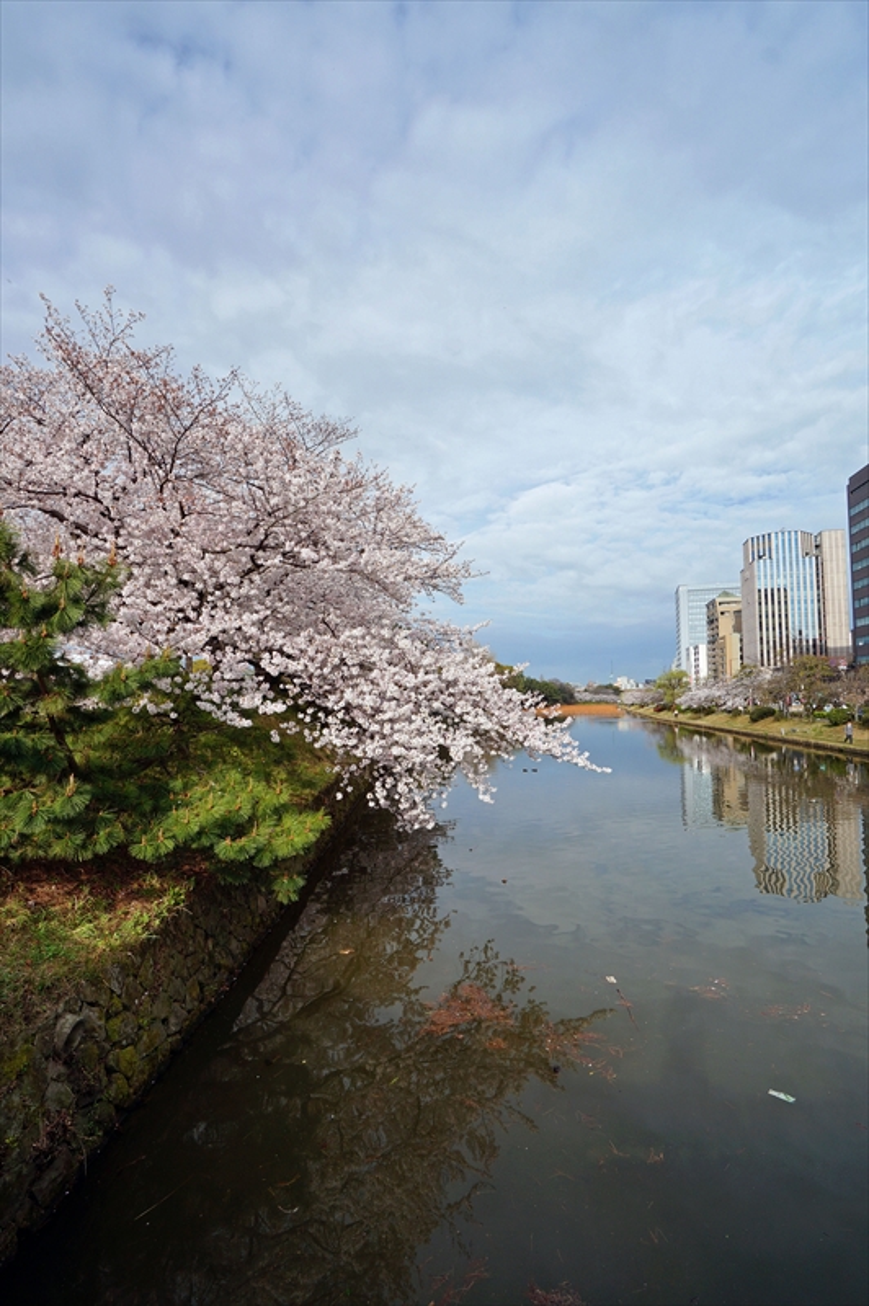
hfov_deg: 77.2
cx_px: 434
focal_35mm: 15
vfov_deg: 100.4
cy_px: 653
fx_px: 544
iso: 100
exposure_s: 1/200
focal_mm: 10
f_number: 9
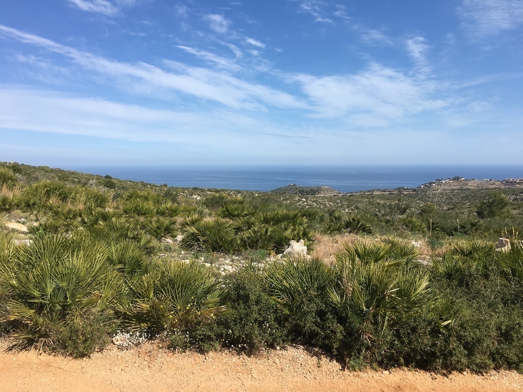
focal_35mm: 29
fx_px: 438
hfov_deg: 61.7
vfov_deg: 48.2
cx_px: 262
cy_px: 196
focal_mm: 4.15
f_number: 2.2
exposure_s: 1/1637
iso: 25
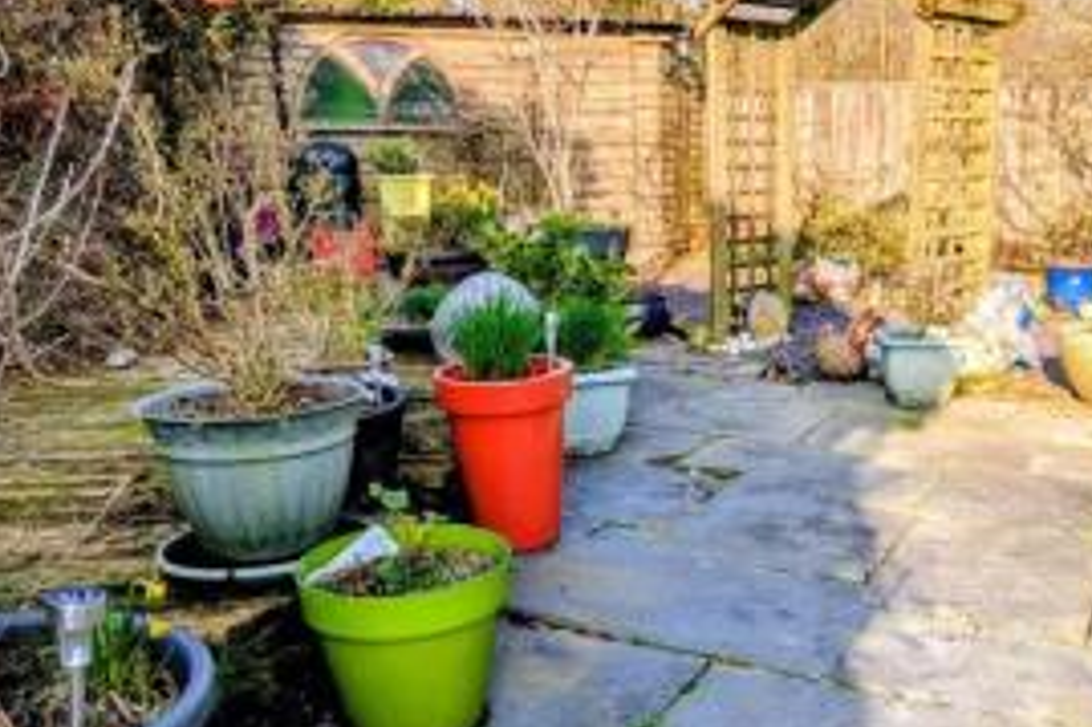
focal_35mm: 36
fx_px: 1091
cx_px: 763
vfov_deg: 36.7
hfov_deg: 51.7
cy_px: 428
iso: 50
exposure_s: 1/750
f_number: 2.2
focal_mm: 2.35
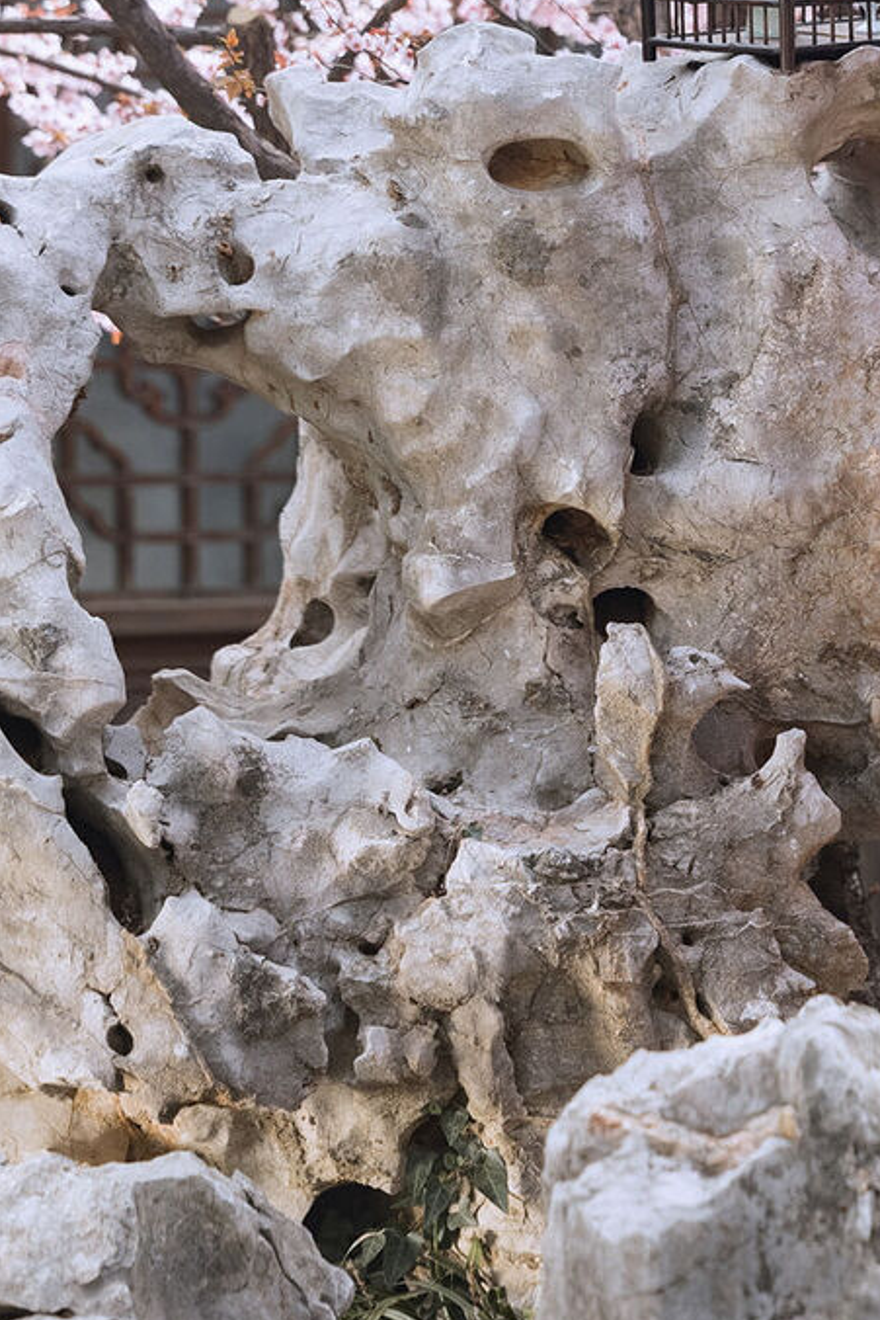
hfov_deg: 4.7
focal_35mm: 289
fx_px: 10590
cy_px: -130
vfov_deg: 7.1
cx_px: 987
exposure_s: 1/400
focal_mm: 124
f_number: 3.2
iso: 100
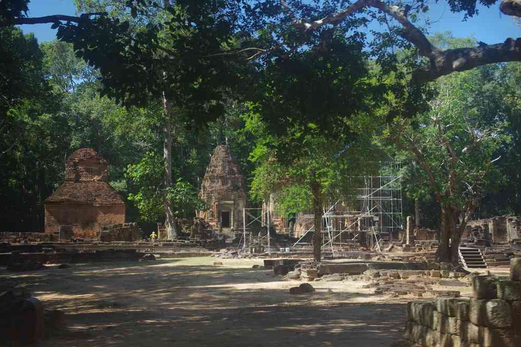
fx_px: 883
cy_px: 174
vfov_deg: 22.3
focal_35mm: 61
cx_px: 259
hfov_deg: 32.9
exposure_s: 1/160
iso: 400
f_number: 4.5
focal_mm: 40
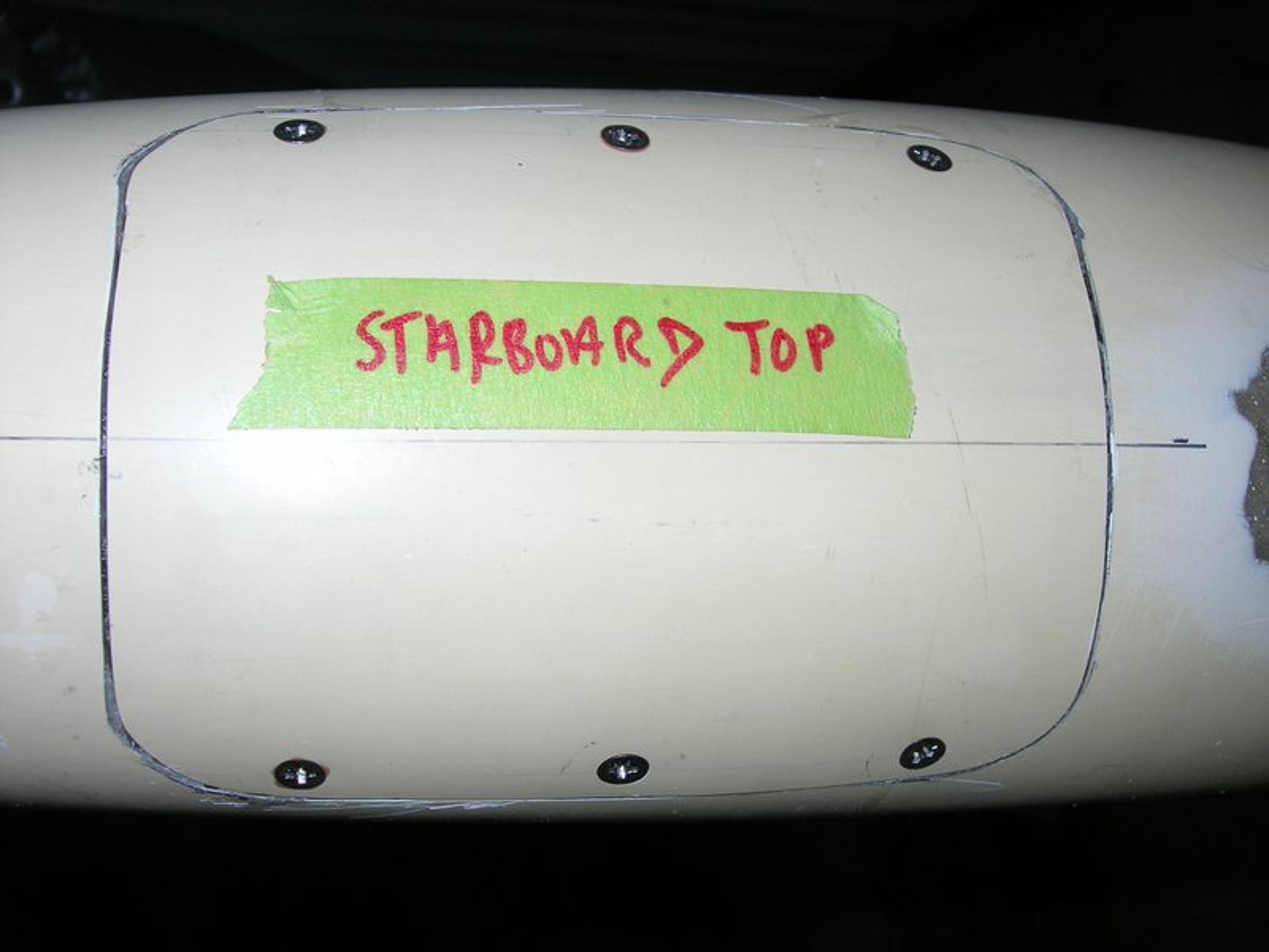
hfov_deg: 49.0
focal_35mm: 38
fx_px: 1393
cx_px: 634
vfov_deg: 37.7
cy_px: 476
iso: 64
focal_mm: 7.8
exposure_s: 1/60.1
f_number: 4.8
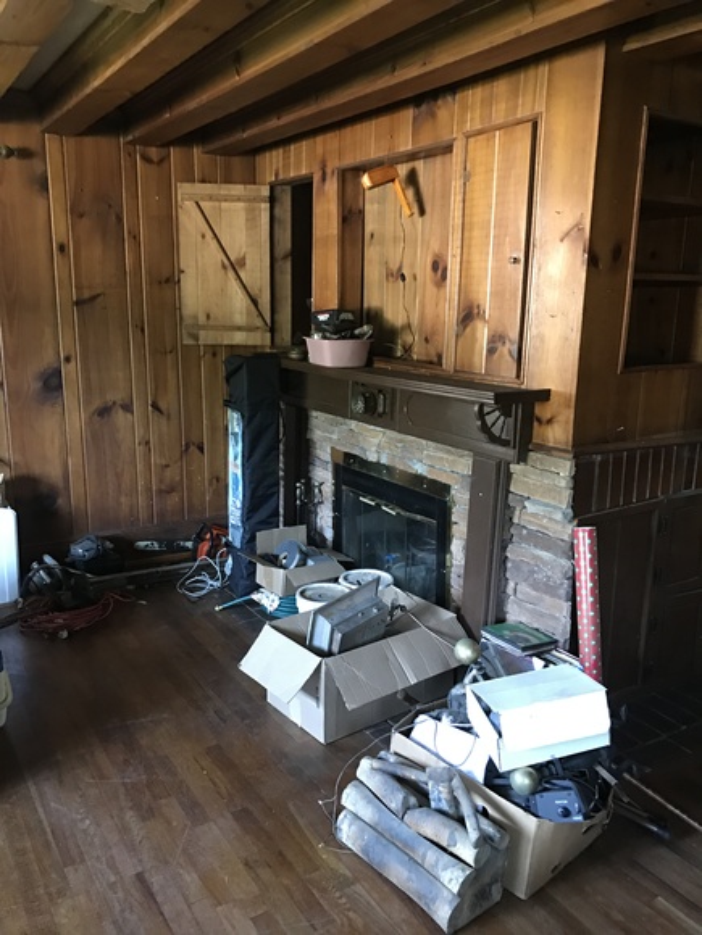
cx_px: 351
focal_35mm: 28
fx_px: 757
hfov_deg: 49.7
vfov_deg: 63.4
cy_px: 468
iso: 80
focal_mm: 3.99
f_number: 1.8
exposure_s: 1/7
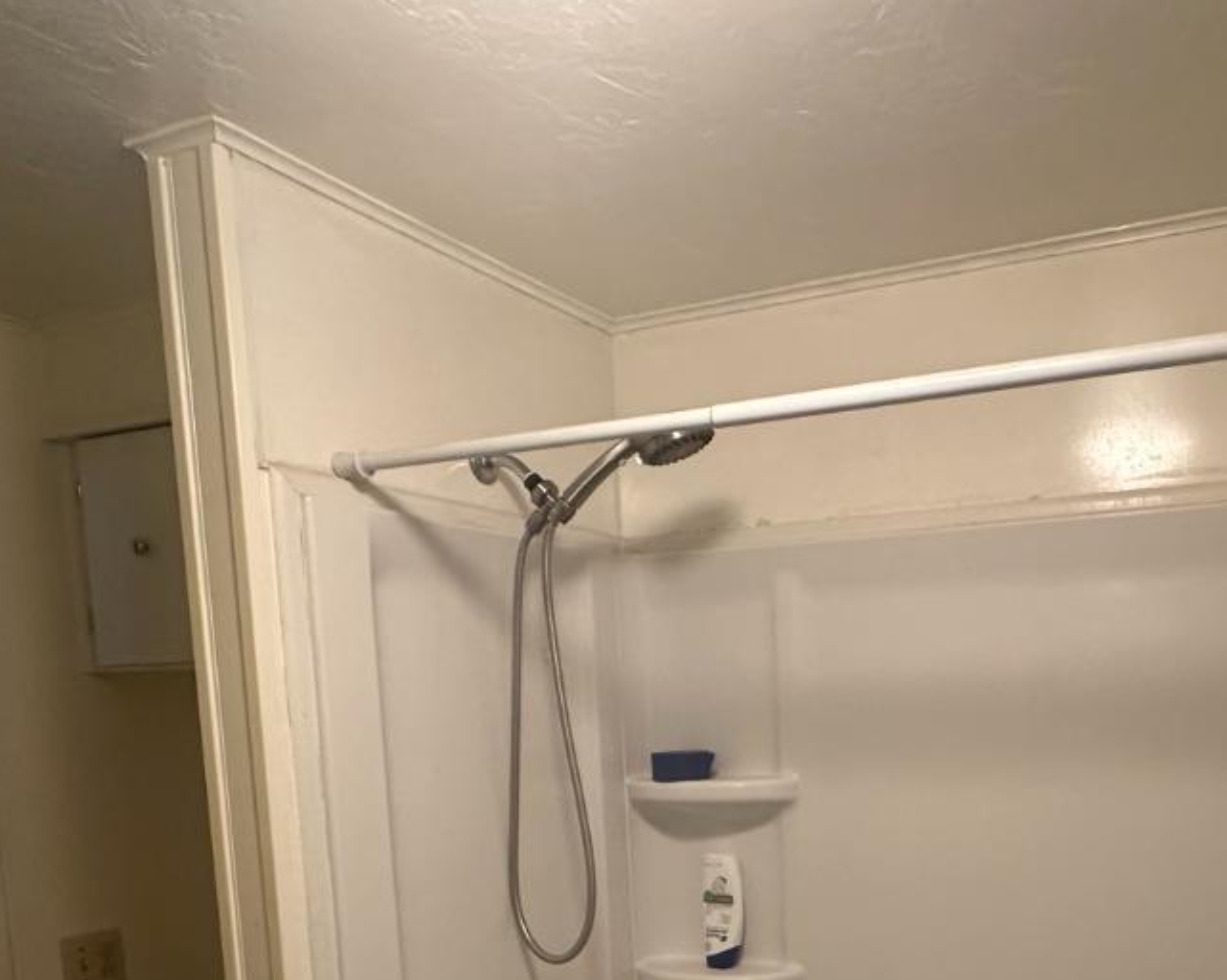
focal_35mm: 32
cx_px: 835
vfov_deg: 42.5
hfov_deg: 54.4
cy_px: 855
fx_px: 1161
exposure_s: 1/60
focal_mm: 2.22
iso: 200
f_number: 2.2
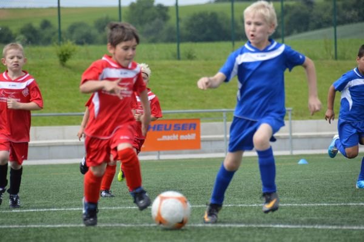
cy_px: 121
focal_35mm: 300
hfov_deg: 6.9
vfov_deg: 4.6
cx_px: 182
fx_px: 3031
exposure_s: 1/1250
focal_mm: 200
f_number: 5.6
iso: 400
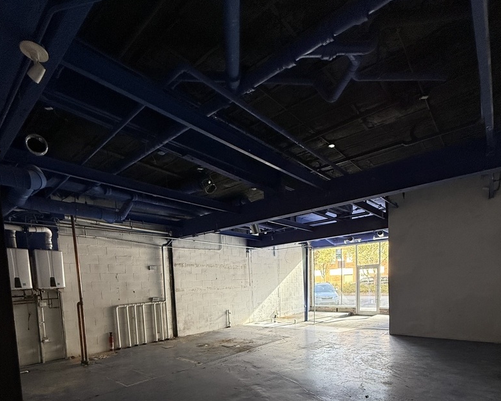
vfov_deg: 65.2
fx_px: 282
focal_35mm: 19
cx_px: 243
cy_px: 314
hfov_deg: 83.3
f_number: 2.2
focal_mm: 2.22
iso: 250
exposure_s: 1/120
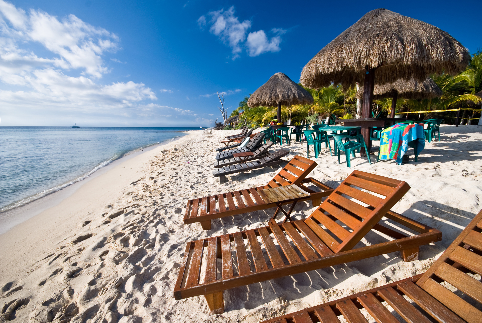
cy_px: 162
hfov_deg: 100.3
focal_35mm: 15
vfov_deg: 77.5
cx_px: 241
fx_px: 201
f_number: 8
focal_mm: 10
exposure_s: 1/60
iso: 100
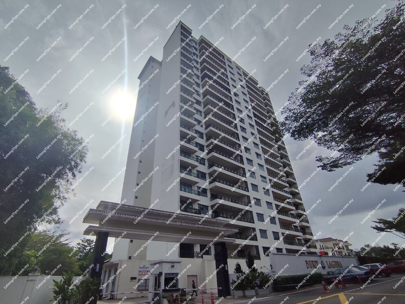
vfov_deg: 78.1
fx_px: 187
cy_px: 152
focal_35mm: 16
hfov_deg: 94.5
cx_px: 202
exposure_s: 1/6049
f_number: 2.2
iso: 50
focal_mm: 1.65
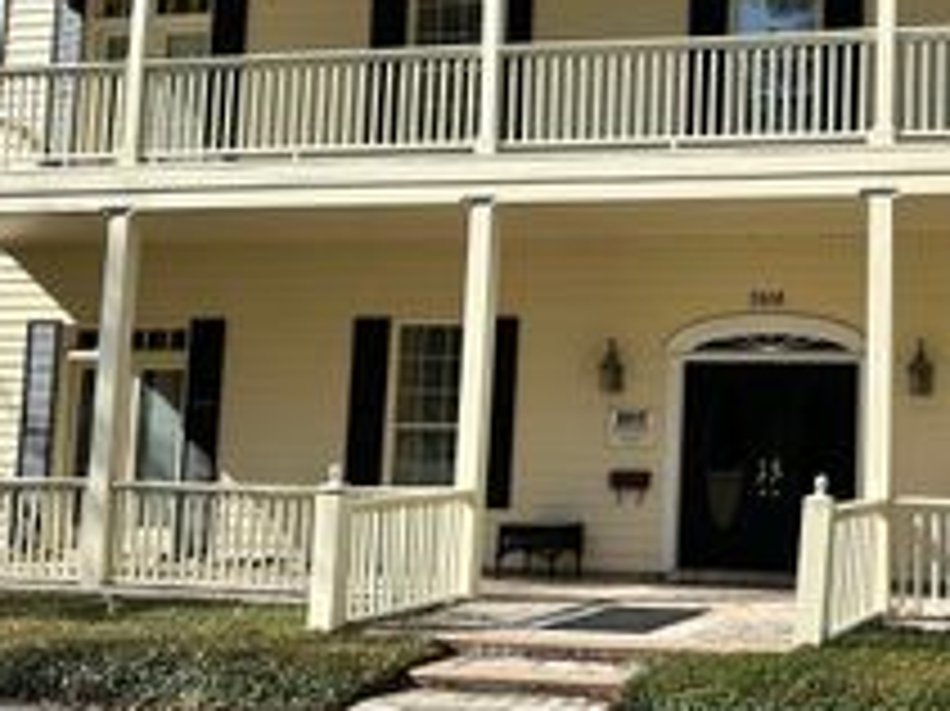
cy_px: 241
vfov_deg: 25.5
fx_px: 1563
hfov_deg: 32.1
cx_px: 864
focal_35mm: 57
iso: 80
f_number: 1.78
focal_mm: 6.86
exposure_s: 1/3597
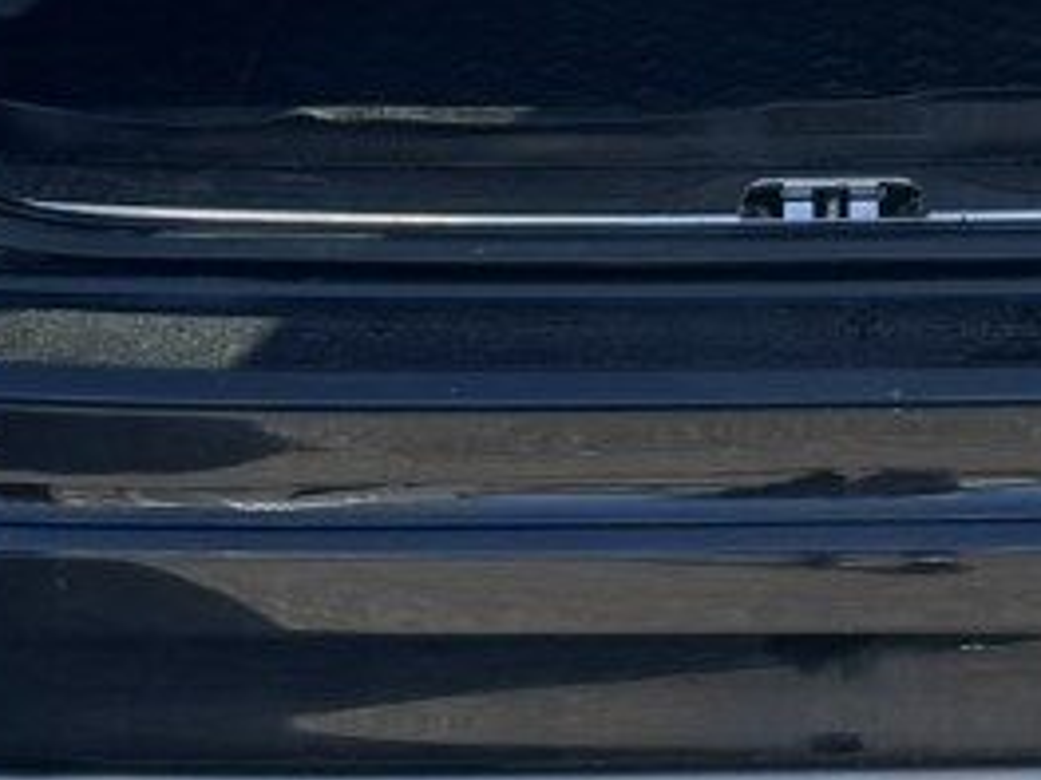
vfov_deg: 10.2
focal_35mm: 137
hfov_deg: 14.3
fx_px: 4118
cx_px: 887
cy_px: -635
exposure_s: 1/1285
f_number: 1.78
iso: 80
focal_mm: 6.76
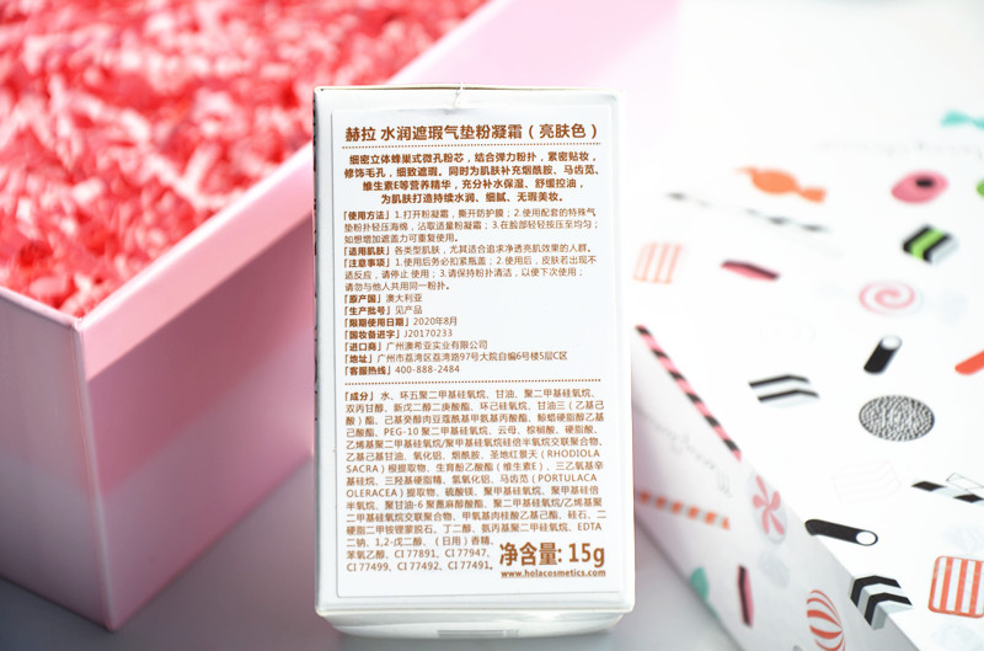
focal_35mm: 128
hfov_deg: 16.1
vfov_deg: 10.7
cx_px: 492
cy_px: 326
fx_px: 3476
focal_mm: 85
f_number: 7.1
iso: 100
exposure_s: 1/640
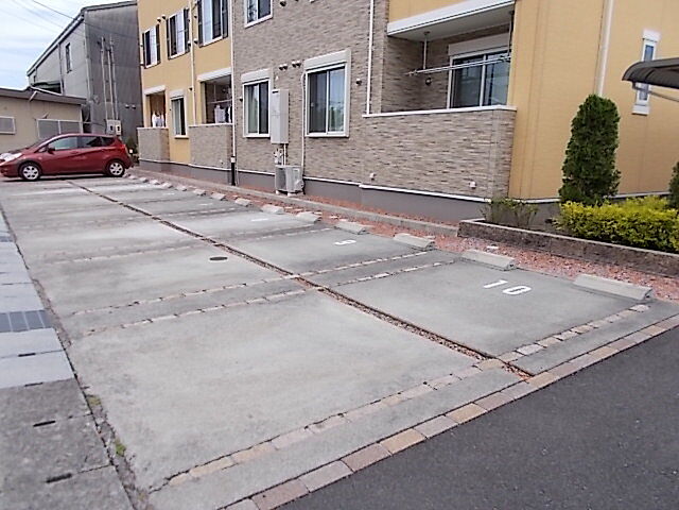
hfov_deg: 67.3
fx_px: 510
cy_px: 255
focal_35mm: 26
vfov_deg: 53.1
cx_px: 340
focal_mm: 4.6
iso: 80
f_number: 8
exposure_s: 1/100
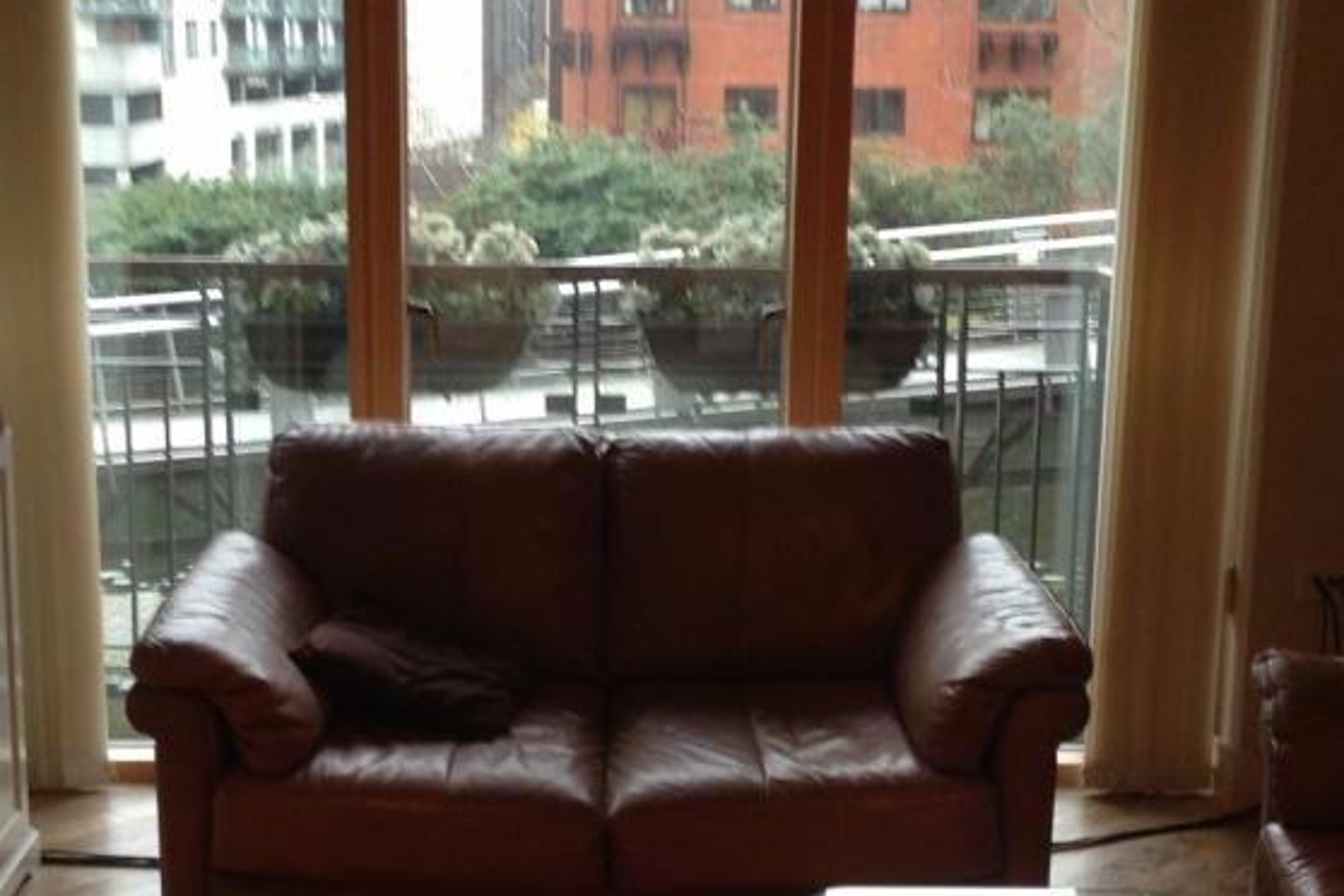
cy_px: 552
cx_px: 636
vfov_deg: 21.5
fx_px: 2352
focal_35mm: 63
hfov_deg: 31.9
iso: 100
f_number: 2.4
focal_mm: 4.13
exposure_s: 1/20
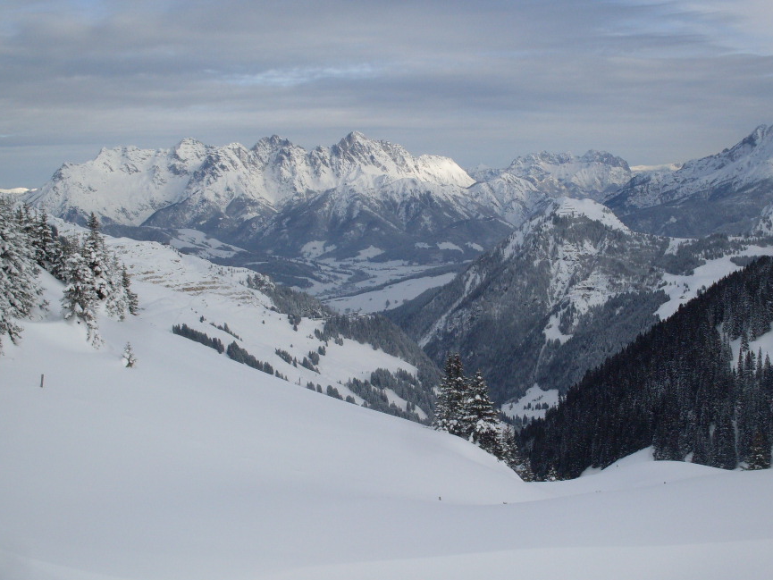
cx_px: 435
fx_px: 1005
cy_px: 300
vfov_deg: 32.2
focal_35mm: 45
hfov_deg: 42.0
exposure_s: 1/350
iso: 80
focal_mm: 6.3
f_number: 8.4
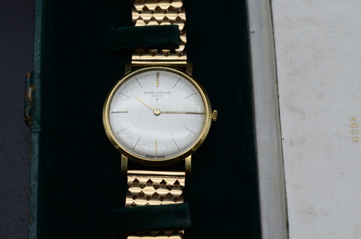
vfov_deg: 15.1
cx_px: 180
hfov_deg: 22.7
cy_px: 120
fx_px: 901
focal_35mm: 90
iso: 140
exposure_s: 1/50
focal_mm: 60
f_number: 11
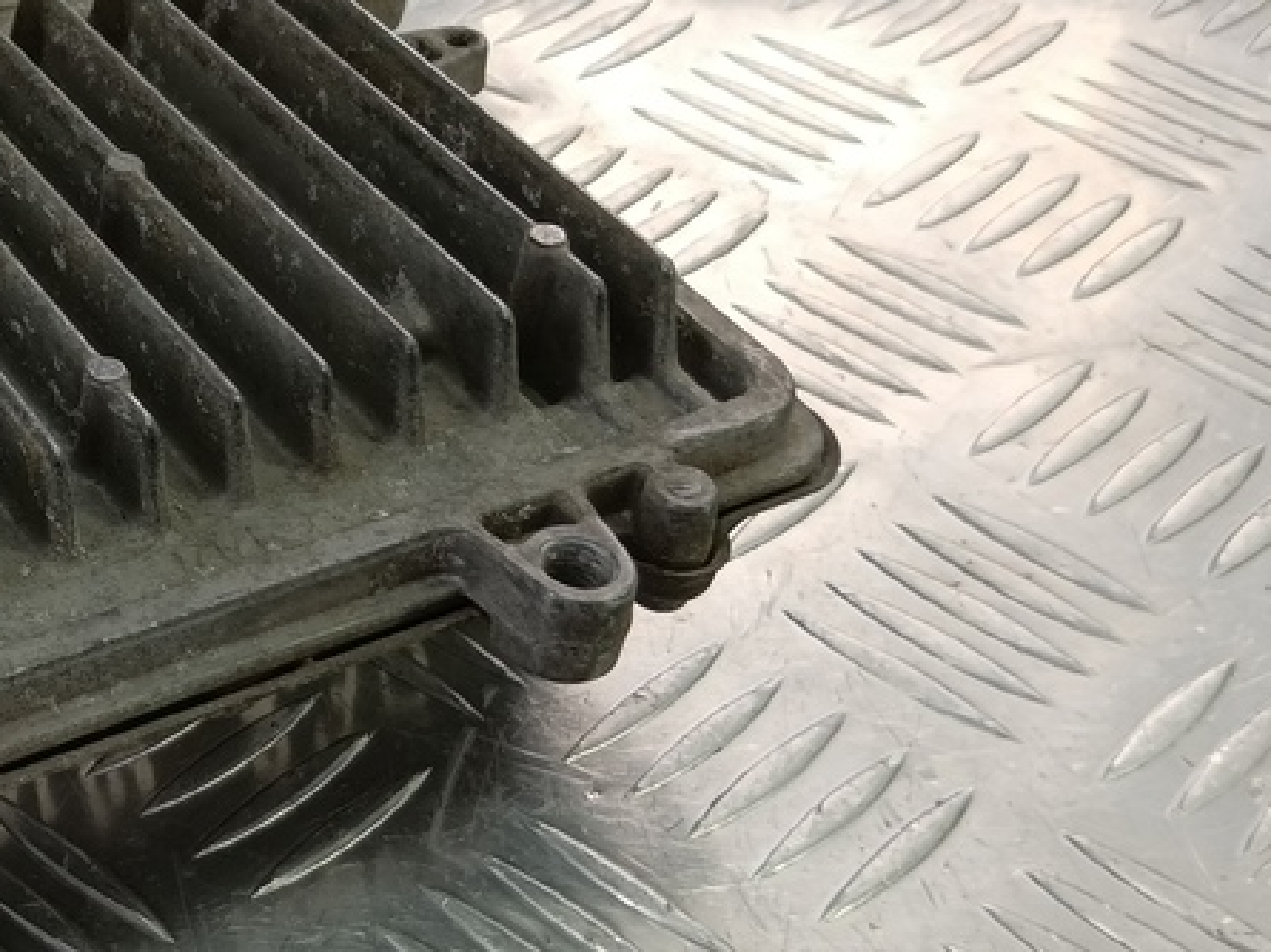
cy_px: 408
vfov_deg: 23.6
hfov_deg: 28.7
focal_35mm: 62
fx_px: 2275
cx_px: -83
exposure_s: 1/100
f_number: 1.6
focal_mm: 4.11
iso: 136
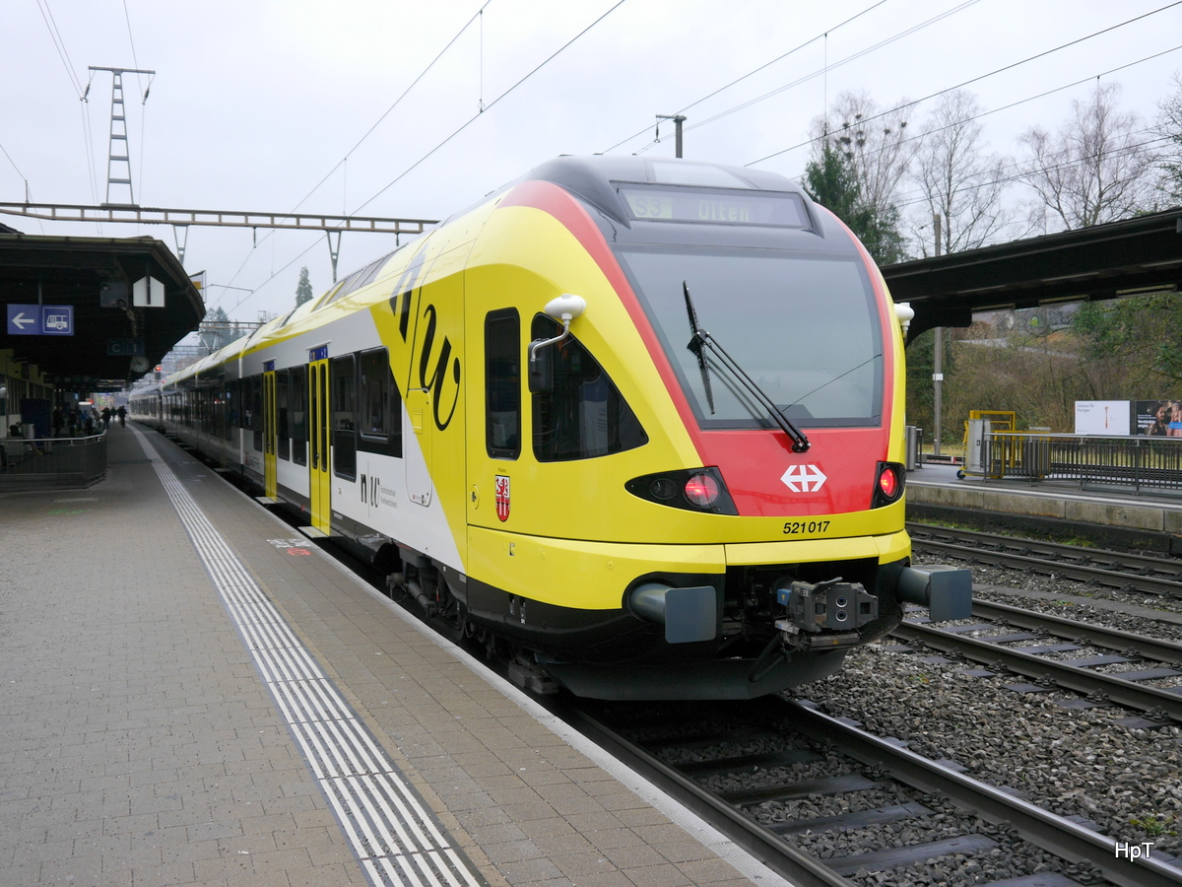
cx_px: 591
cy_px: 444
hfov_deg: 51.4
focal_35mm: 36
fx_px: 1229
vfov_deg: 39.7
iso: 160
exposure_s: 1/125
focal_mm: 18
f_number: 4.5
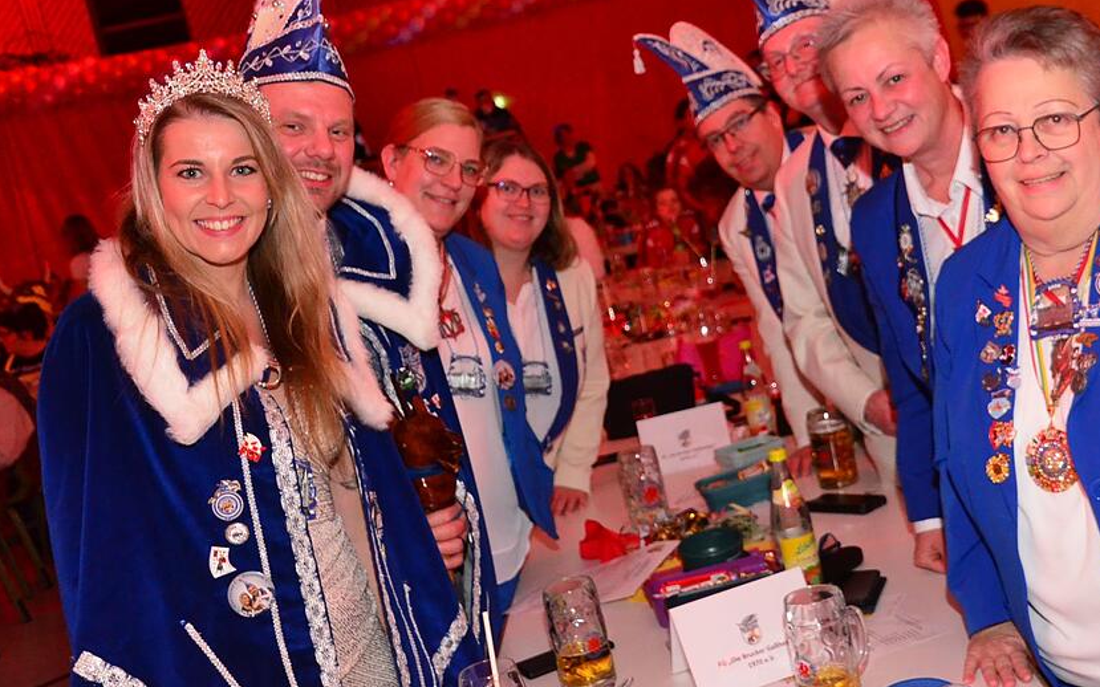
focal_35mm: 54
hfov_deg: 37.4
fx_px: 1609
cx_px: 711
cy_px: 292
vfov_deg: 24.1
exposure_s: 1/25
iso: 3200
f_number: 5.6
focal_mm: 27
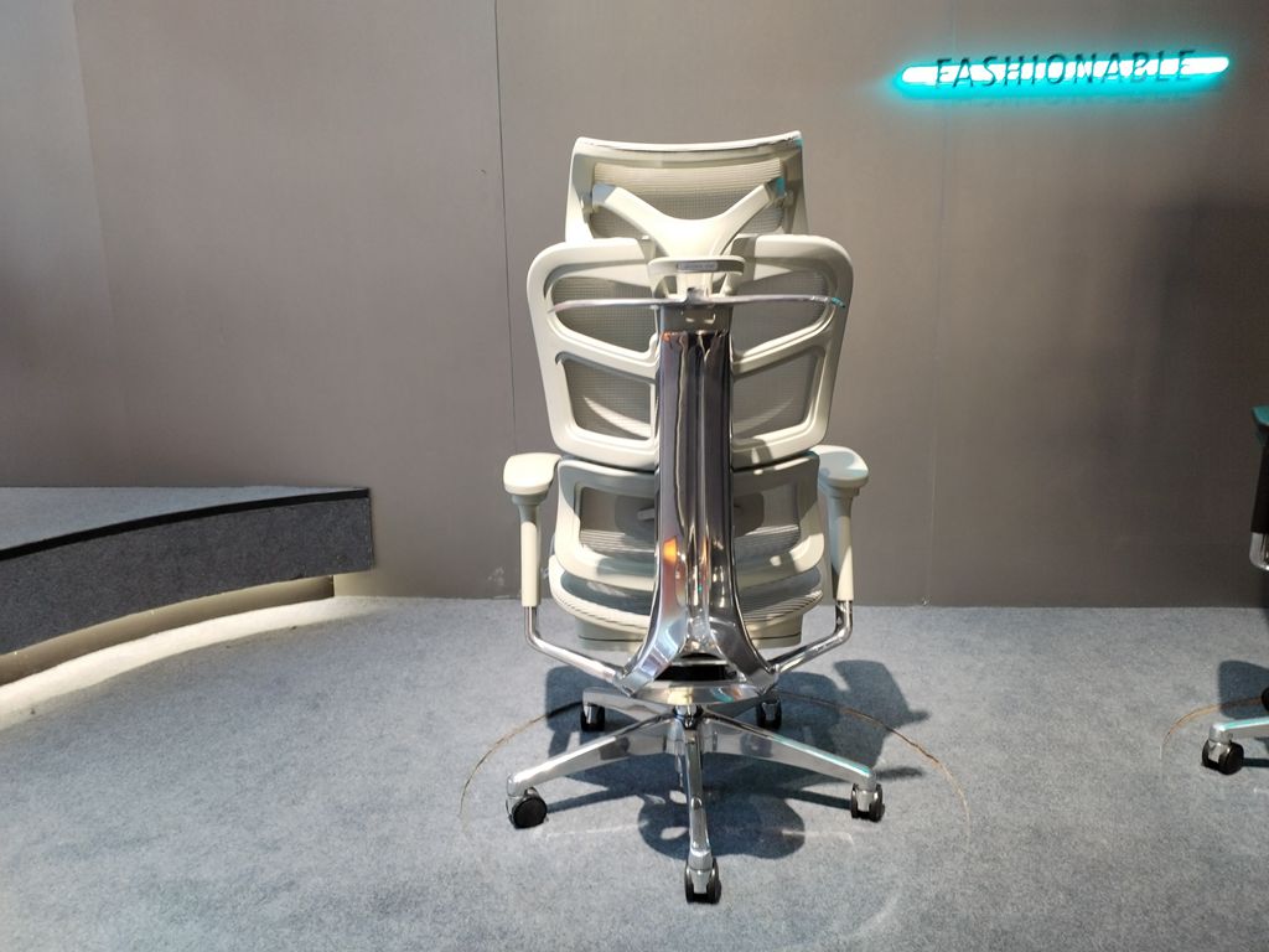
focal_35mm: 26
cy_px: 476
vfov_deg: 53.1
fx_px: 953
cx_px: 634
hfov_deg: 67.3
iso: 445
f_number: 1.8
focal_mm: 4.75
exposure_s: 1/33.3
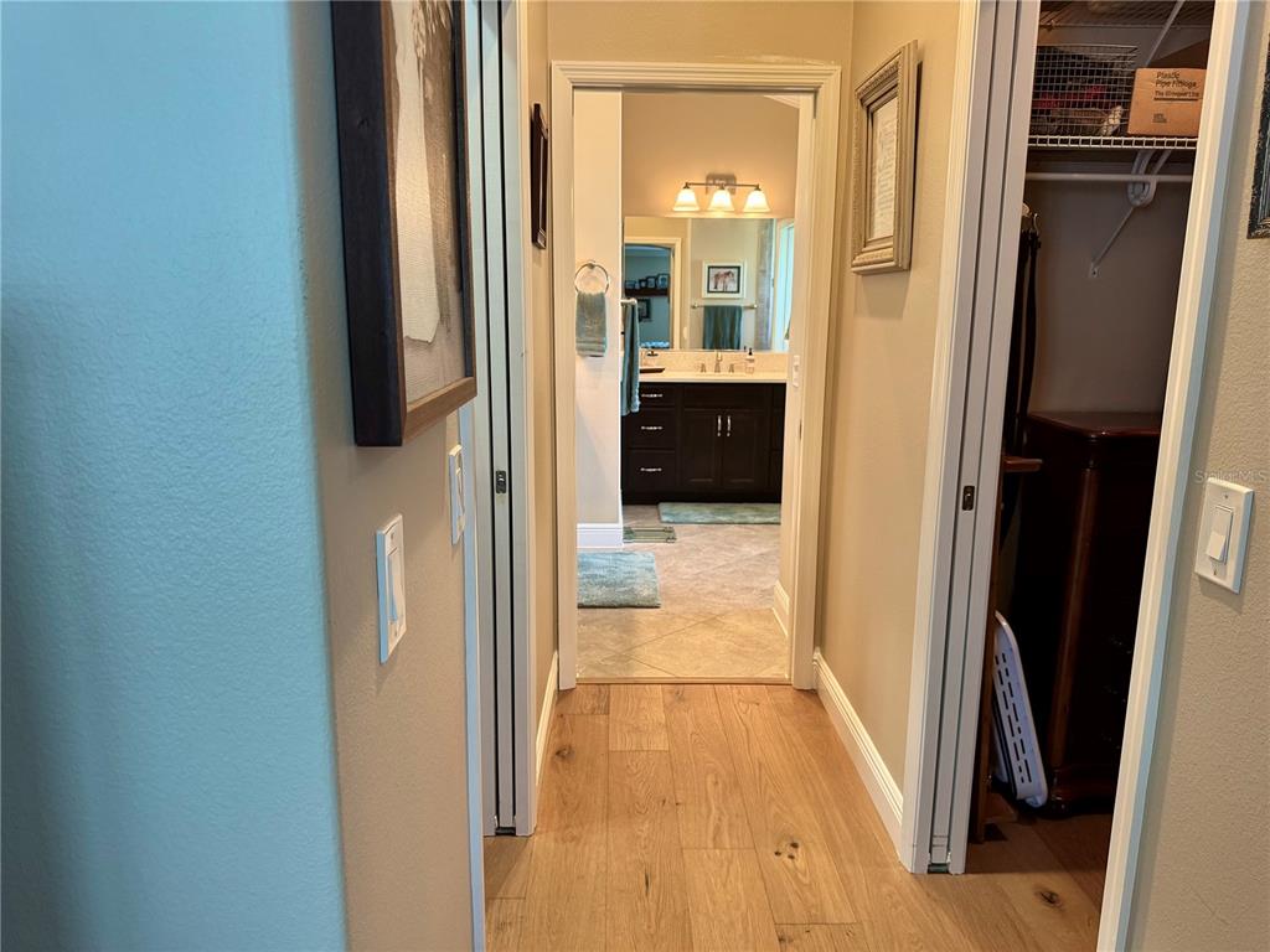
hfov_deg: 71.6
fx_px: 881
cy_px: 476
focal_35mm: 24
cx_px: 635
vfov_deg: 56.8
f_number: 1.78
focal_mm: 6.76
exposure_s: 1/60
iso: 200
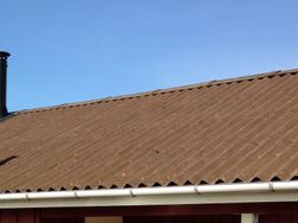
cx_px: 33
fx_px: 680
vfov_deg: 18.0
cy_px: 244
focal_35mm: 79
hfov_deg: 24.1
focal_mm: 4.12
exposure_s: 1/1106
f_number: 2.4
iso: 50
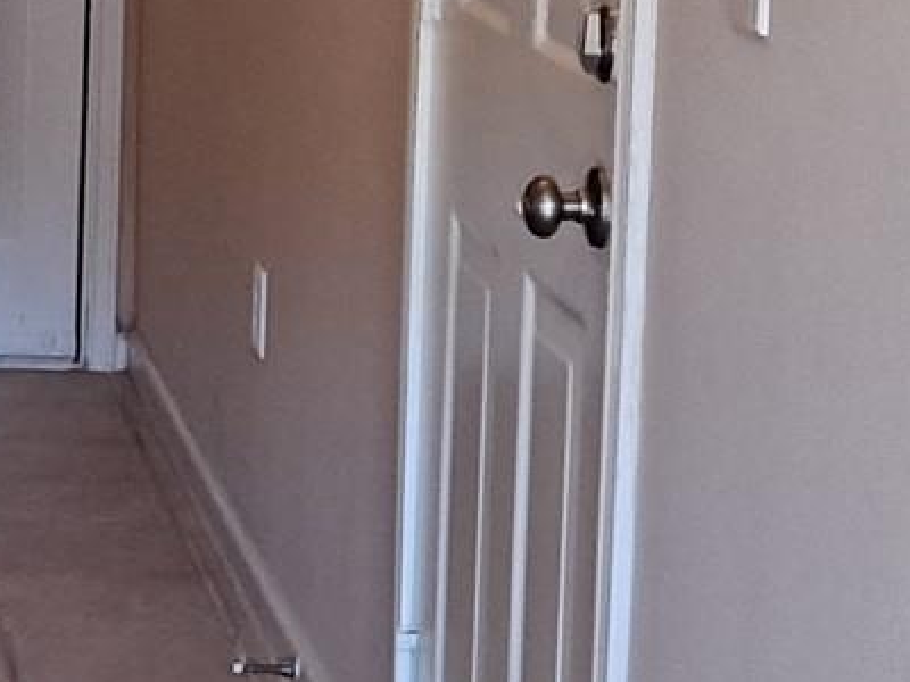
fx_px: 3365
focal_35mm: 128
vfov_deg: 11.6
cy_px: 202
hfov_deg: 13.1
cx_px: -974
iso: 160
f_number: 2
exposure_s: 1/60
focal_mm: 4.6
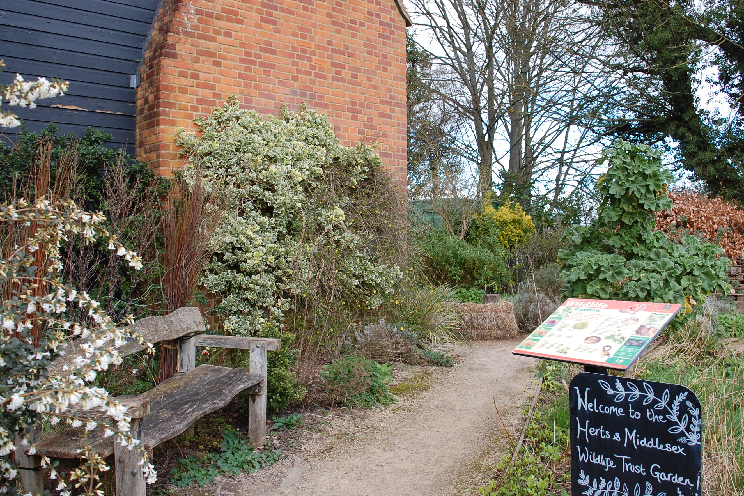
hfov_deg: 55.7
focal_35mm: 34
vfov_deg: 38.9
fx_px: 703
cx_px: 414
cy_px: 264
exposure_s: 1/160
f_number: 6.3
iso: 200
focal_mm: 20
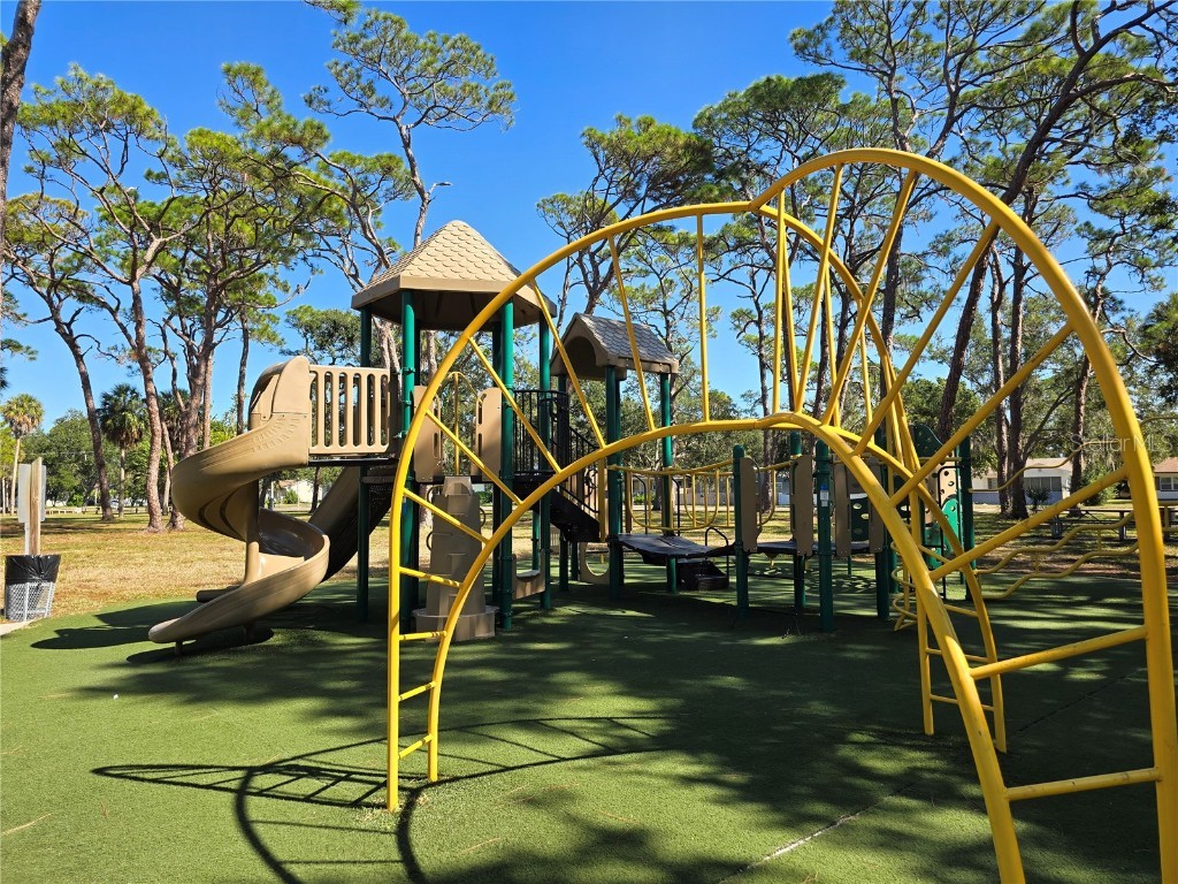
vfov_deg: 58.9
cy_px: 442
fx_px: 783
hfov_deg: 73.9
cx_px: 589
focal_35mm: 23
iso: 12
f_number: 1.7
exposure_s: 1/357
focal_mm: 6.3
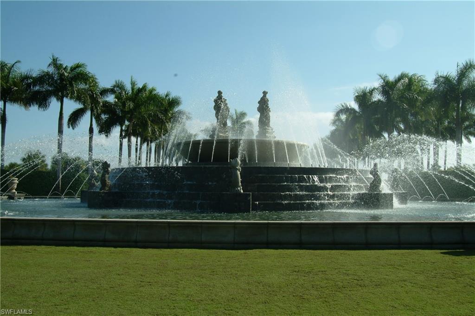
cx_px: 238
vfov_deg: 36.8
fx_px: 475
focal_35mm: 36
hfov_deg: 53.1
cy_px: 158
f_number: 8
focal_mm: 24
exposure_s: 1/250
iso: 100
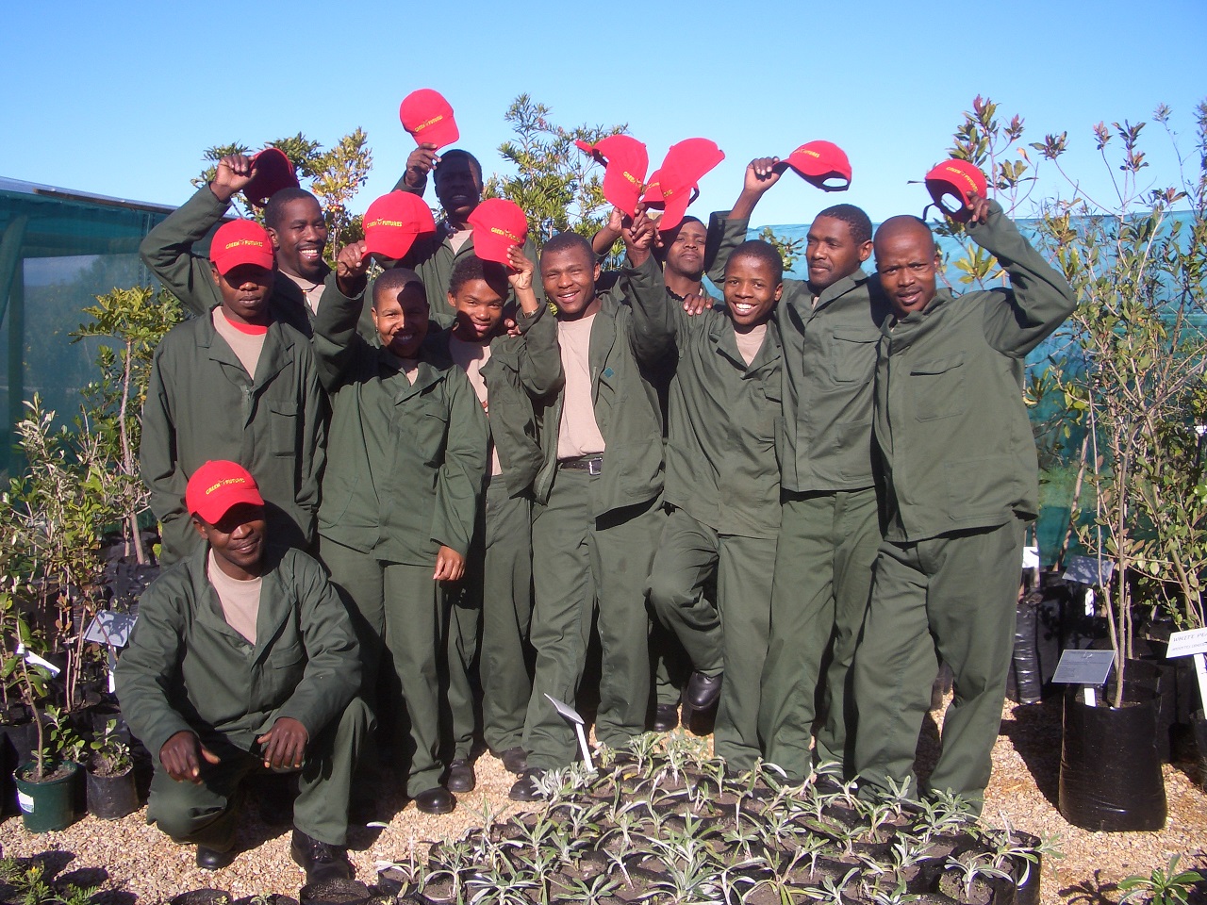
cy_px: 452
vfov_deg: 40.7
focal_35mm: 35
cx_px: 604
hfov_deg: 52.6
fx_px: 1220
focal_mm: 5.8
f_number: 4.3
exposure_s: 1/320
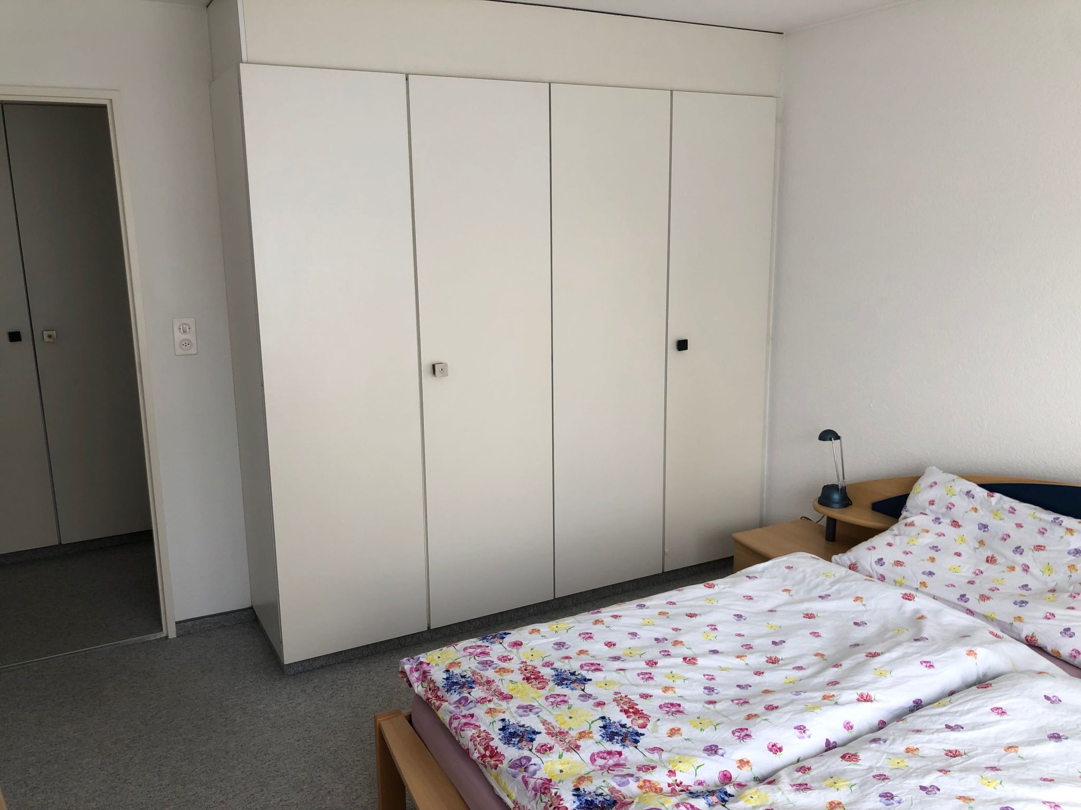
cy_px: 405
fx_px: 874
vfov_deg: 49.7
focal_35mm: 28
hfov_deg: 63.4
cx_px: 540
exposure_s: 1/134
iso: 20
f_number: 1.8
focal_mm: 4
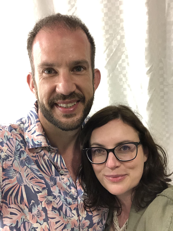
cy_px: 116
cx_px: 86
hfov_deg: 44.2
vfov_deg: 56.8
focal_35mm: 32
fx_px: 213
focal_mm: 2.87
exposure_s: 1/60
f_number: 2.2
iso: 320
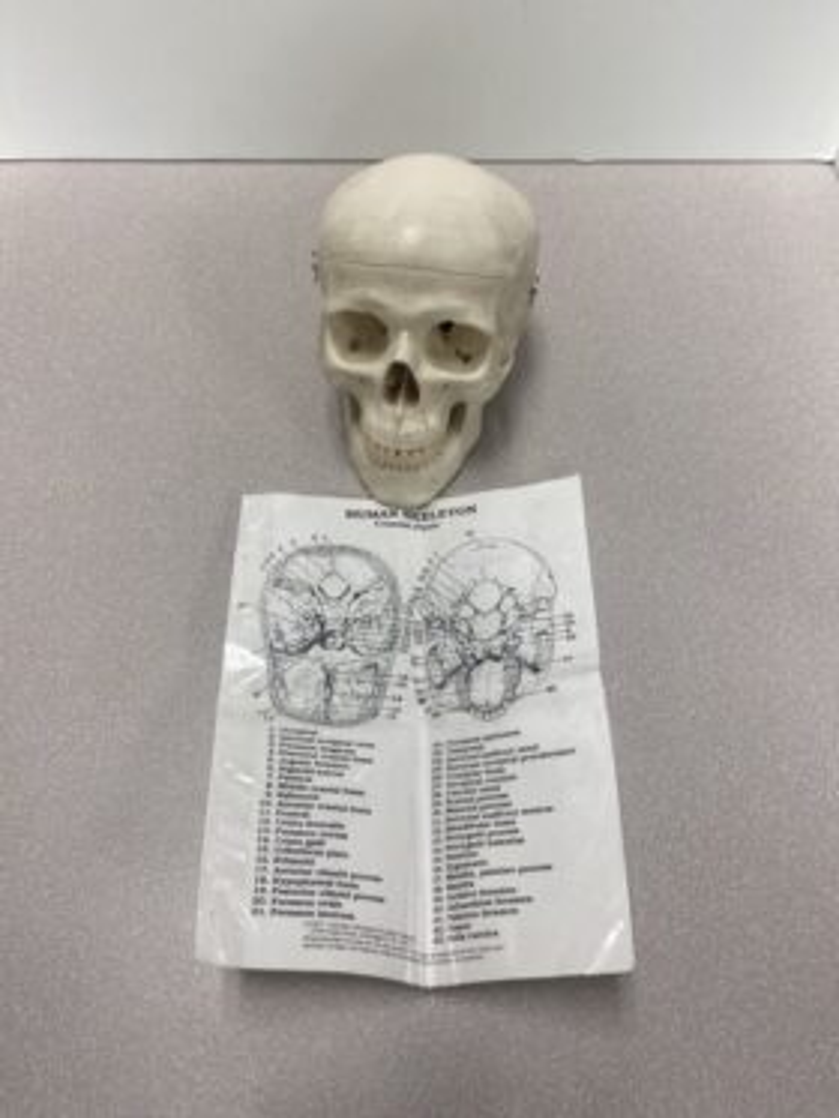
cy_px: 559
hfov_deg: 53.1
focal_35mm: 26
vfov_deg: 67.3
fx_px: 840
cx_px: 420
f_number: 1.8
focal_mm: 4.25
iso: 125
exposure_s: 1/120
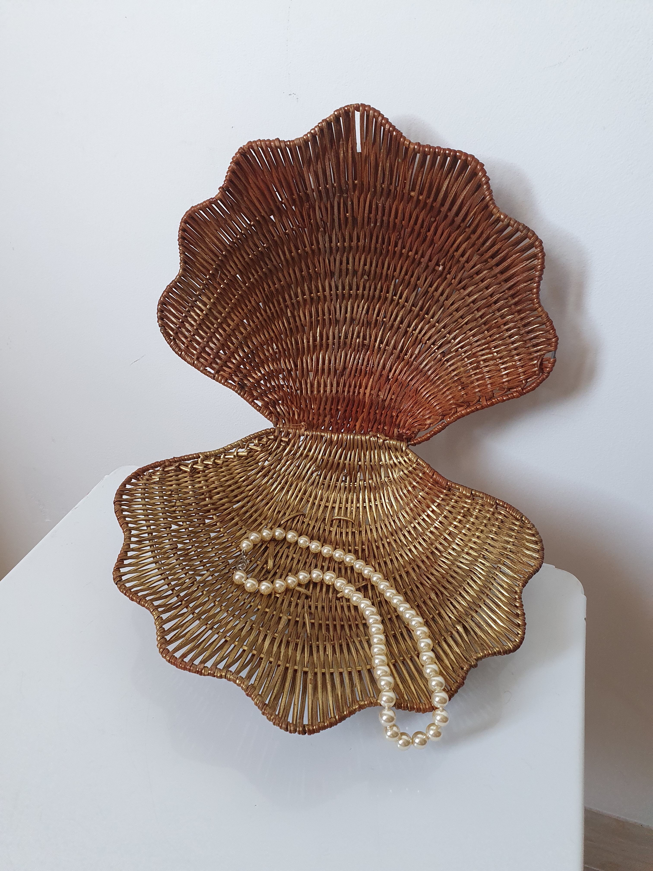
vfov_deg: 67.3
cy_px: 436
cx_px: 326
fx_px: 654
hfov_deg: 53.1
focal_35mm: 26
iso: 250
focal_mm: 4.32
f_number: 2.4
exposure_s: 1/40
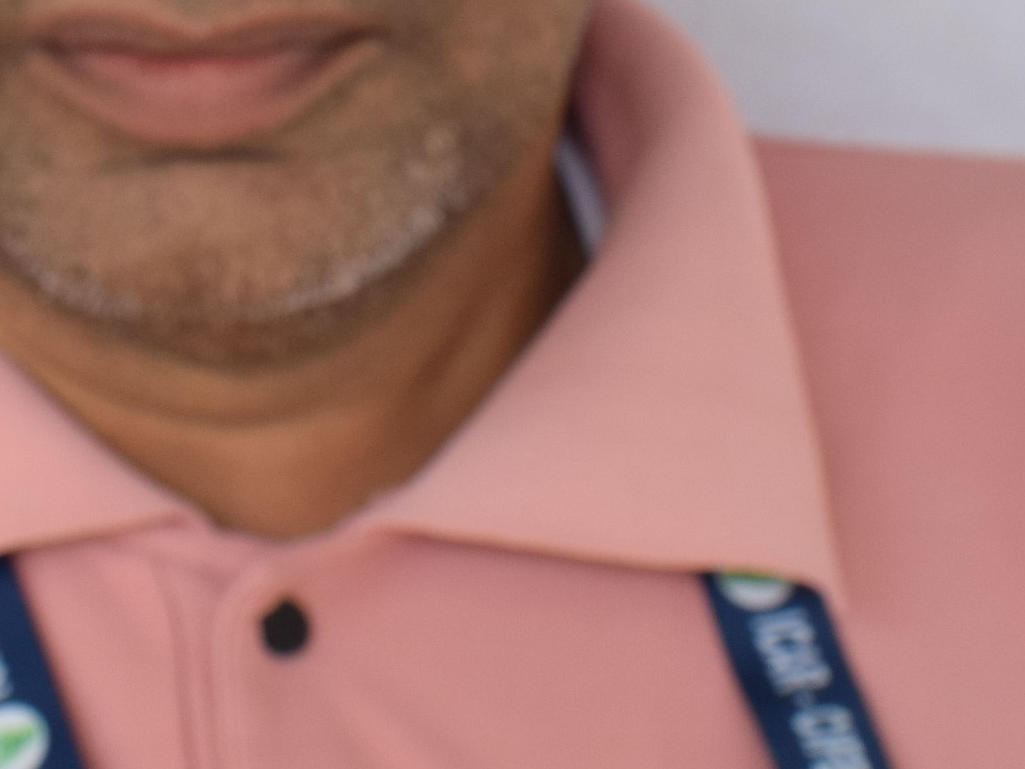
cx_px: 285
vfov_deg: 13.1
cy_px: 33
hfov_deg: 17.5
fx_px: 3317
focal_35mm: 112
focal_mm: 20
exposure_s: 1/100
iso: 250
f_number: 11
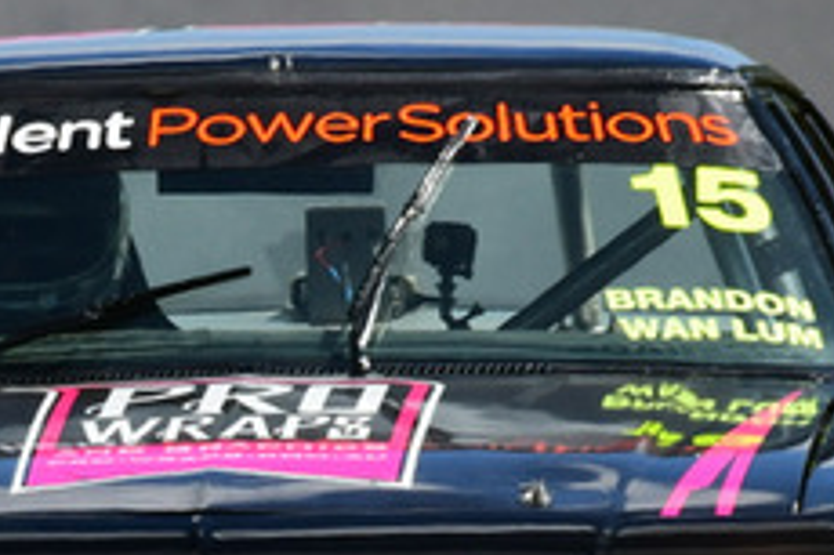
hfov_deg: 0.8
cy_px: 345
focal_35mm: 2611
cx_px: -40
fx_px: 60443
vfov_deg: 0.5
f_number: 13
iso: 400
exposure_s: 1/500
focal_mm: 500
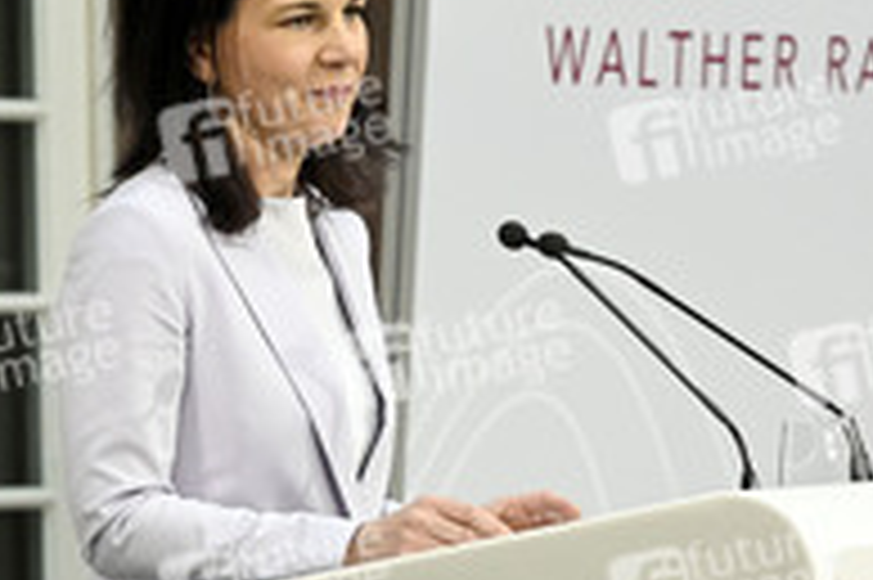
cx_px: 335
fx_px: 6760
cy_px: 243
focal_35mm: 279
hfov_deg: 7.4
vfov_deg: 4.9
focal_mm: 120
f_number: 5.6
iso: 3200
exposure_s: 1/800
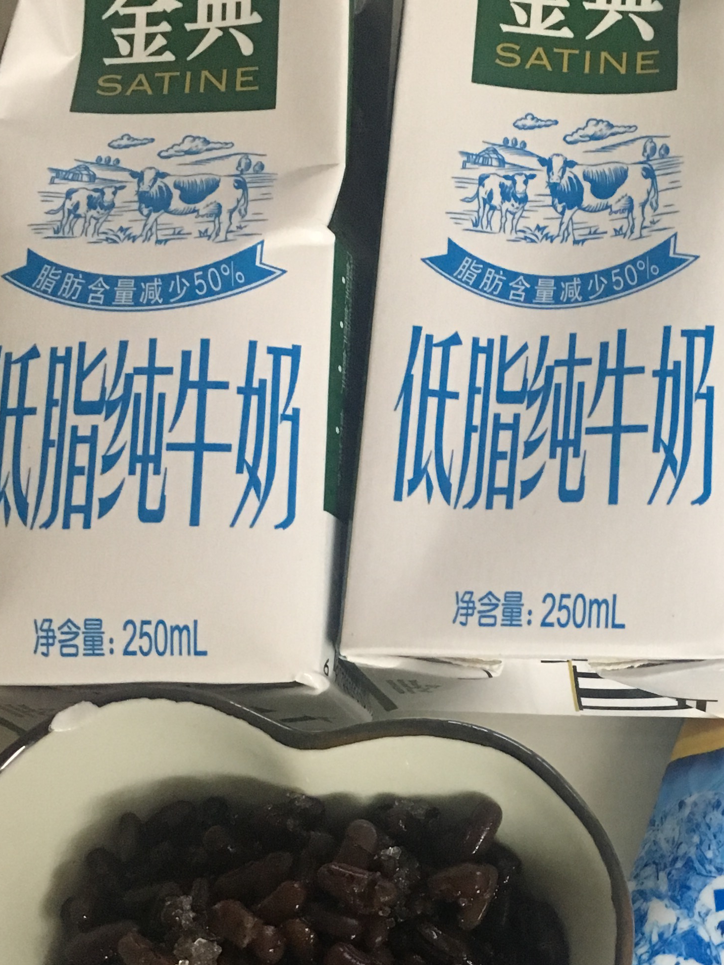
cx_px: 600
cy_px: 658
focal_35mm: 60
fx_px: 1673
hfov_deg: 24.0
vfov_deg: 31.9
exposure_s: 1/25
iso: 200
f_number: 2.2
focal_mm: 4.15
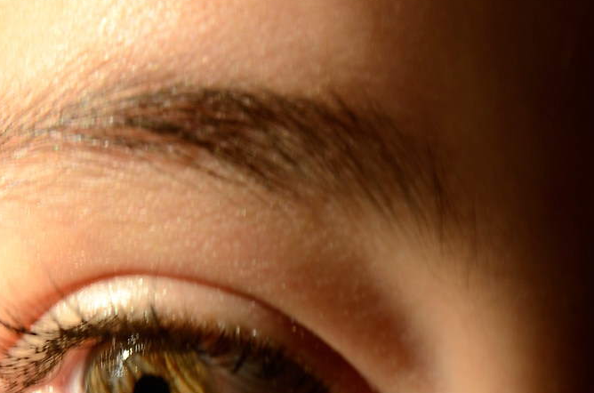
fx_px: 9313
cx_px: 163
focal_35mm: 566
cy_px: 259
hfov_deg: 3.7
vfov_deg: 2.4
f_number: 5.6
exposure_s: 1/100
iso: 100
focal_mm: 105
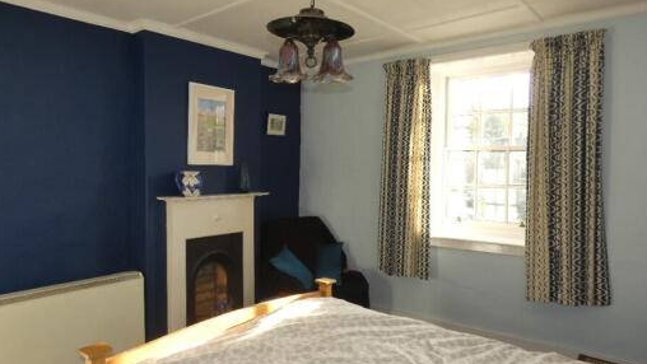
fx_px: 429
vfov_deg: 46.0
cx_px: 283
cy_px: 189
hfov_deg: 73.7
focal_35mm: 25
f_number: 2.8
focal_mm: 3.6
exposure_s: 1/60
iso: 80
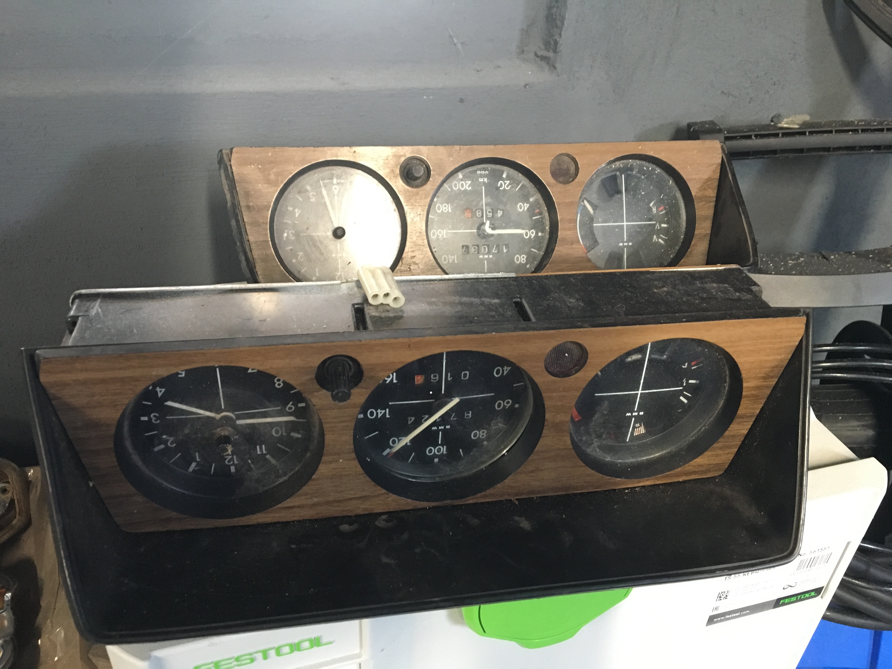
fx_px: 747
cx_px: 446
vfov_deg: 48.2
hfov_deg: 61.7
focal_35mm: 29
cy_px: 334
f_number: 2.2
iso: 250
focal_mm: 4.15
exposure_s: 1/17
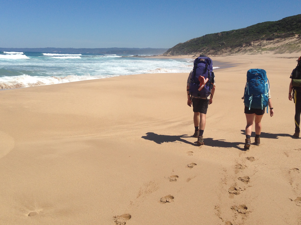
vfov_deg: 33.5
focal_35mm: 43
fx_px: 374
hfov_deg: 43.8
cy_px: 90
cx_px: 136
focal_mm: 4.12
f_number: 2.4
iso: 50
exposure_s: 1/3390
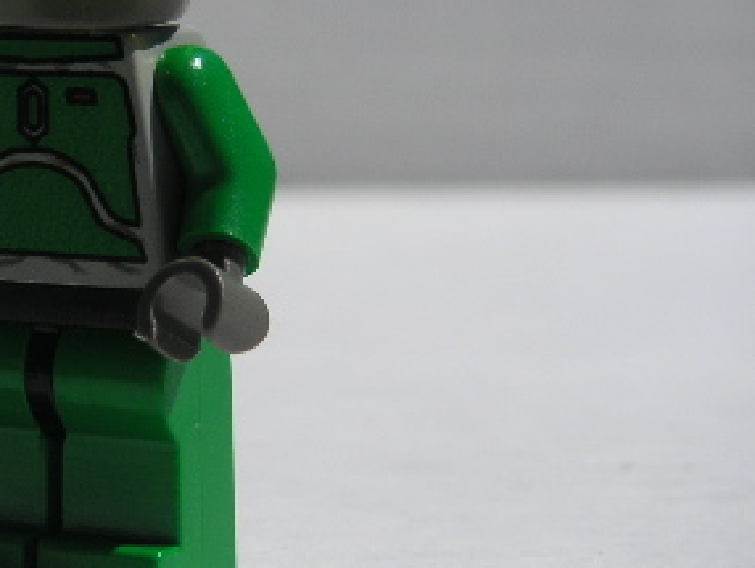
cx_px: 45
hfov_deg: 12.6
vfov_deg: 9.6
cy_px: 124
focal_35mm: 155
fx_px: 3384
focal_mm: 11.5
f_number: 8
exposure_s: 1/350
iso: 50
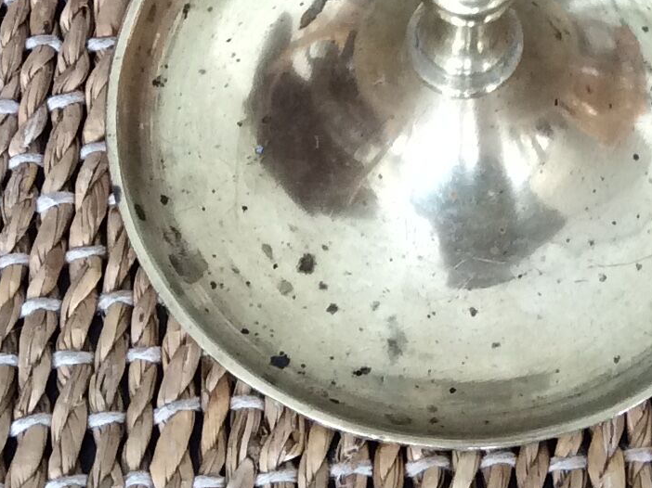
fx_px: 2222
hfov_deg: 16.6
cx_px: 516
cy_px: -264
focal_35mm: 118
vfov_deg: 11.9
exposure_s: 1/25
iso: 80
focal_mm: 3.3
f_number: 2.4
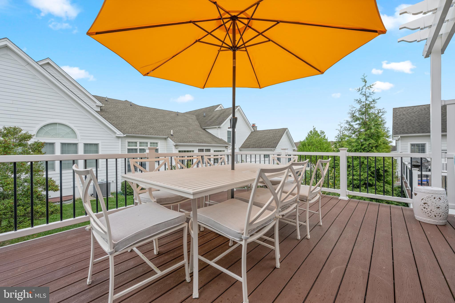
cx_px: 228
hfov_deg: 104.3
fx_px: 177
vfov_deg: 81.2
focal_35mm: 14
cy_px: 152
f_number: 8
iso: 400
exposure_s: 1/200
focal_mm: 14
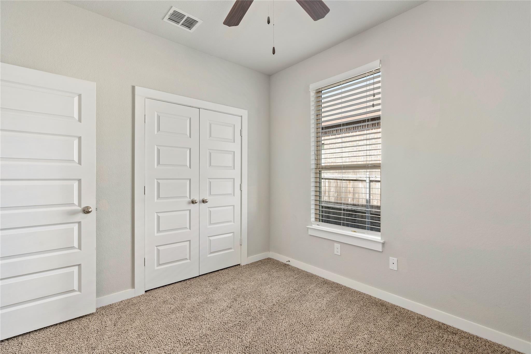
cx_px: 266
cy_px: 177
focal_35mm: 16
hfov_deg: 96.7
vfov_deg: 73.7
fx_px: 236
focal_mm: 16
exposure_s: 1/3
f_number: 8
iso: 320
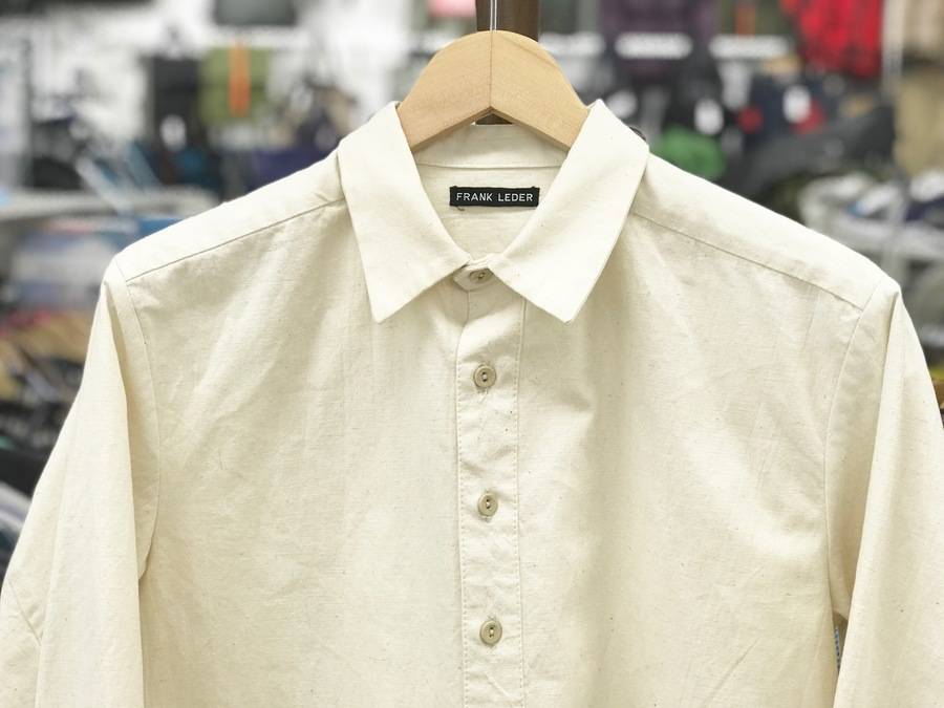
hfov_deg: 33.8
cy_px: 354
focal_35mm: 57
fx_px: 1554
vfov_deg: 25.7
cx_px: 472
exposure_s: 1/50
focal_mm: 6.6
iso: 32
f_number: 2.8
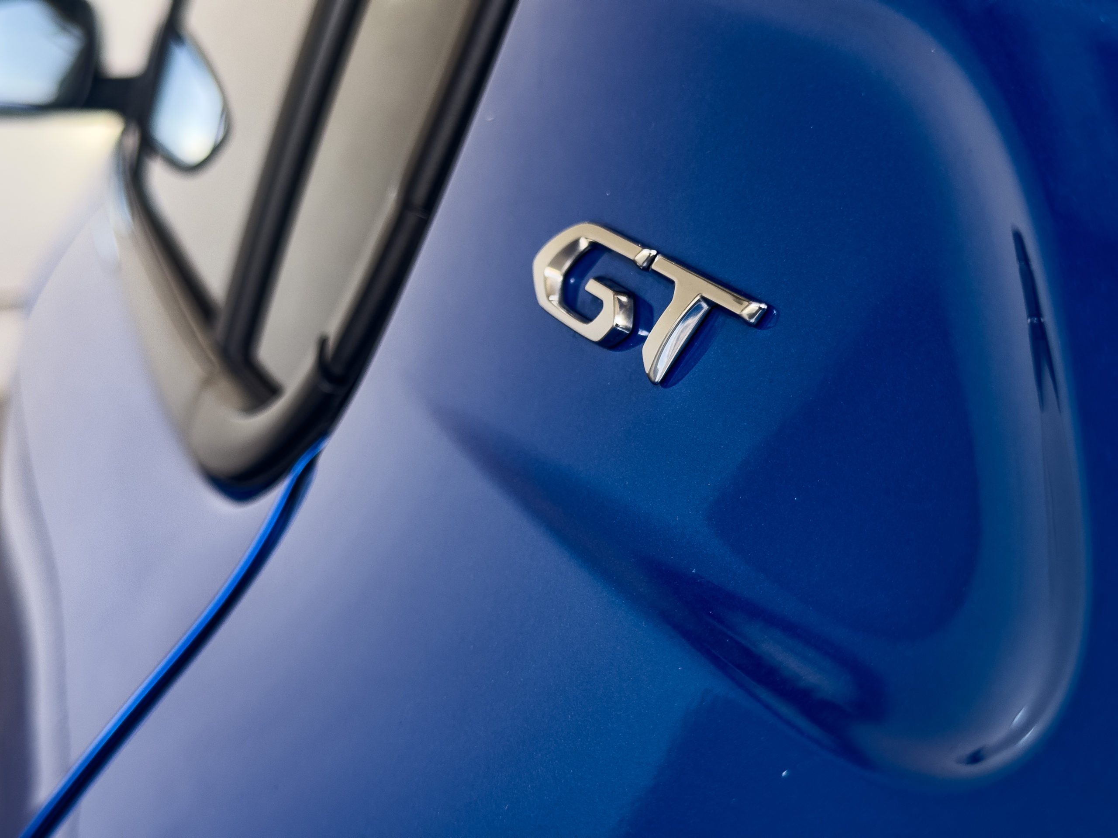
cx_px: 559
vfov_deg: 30.3
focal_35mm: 48
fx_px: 1550
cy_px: 419
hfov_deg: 39.7
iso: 80
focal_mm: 6.86
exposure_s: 1/120
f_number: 1.8
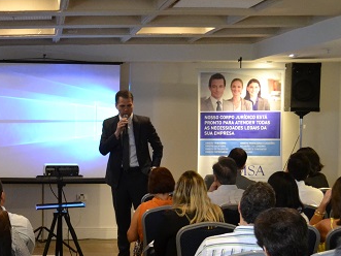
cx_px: 53
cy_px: 176
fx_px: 789
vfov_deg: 18.3
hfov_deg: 23.9
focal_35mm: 80
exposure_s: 1/60
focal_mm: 23
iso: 2500
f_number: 3.8
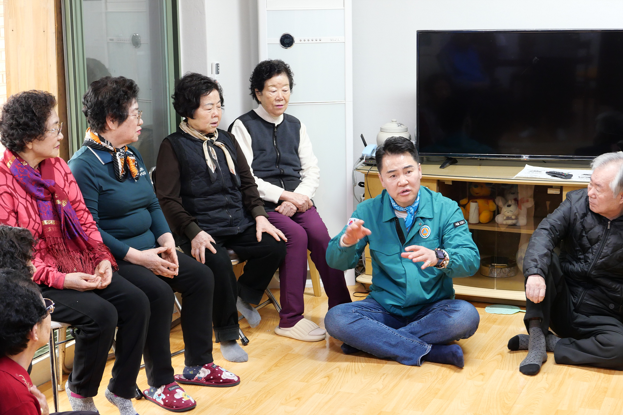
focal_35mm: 63
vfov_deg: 21.6
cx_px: 312
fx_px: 1090
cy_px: 208
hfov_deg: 31.9
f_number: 5
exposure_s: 1/13
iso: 800
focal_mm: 28.6
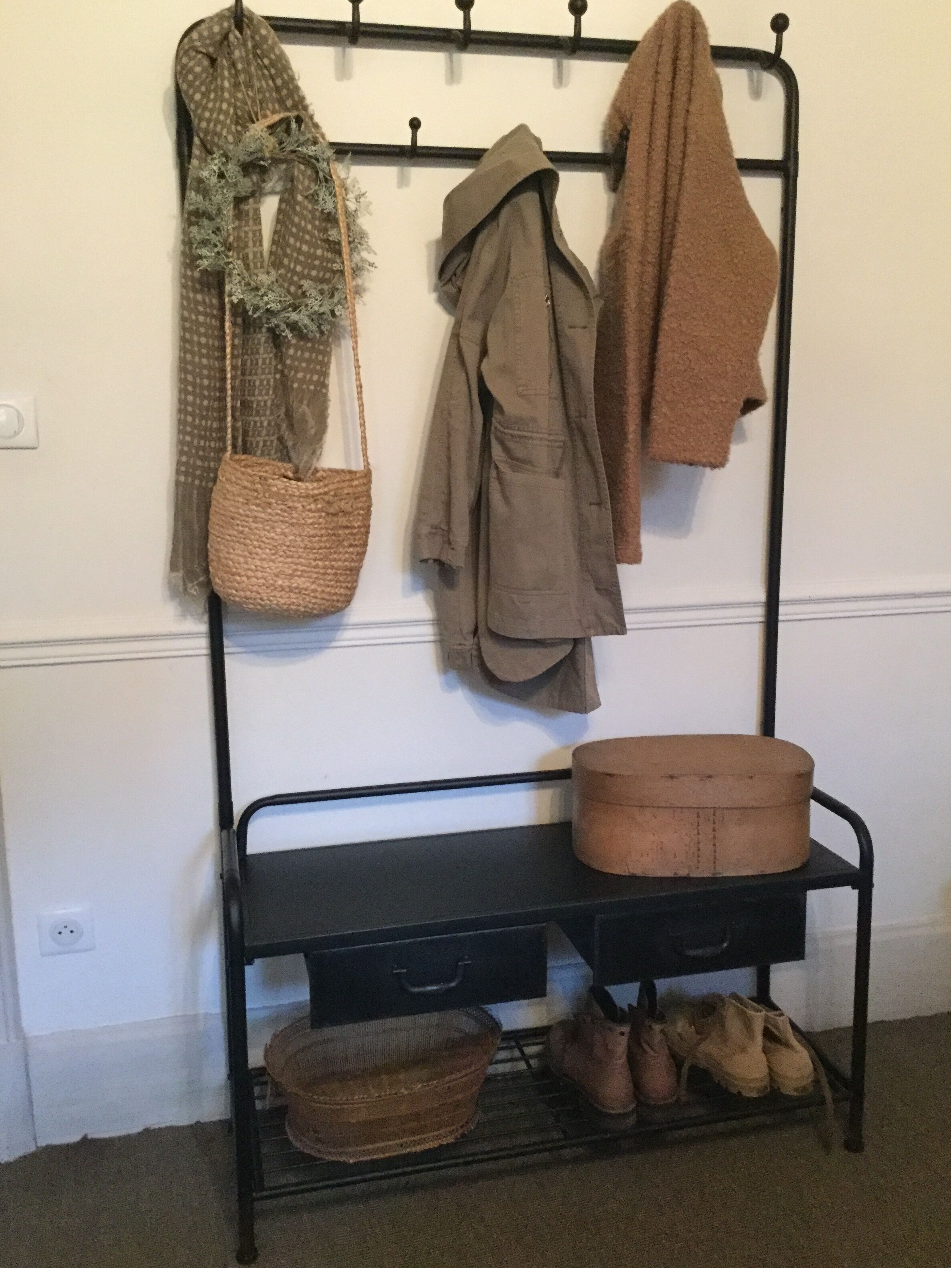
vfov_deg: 56.8
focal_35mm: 32
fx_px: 1172
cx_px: 478
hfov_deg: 44.2
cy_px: 621
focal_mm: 3.3
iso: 320
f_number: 2.4
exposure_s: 1/17
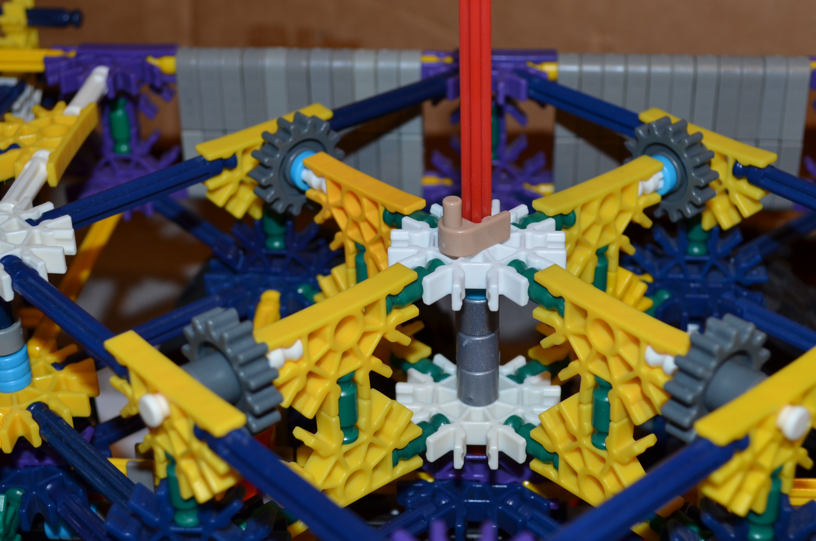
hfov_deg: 32.6
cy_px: 237
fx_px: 1396
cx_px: 413
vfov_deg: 21.9
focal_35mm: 62
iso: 200
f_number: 5.6
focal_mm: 29
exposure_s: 1/30
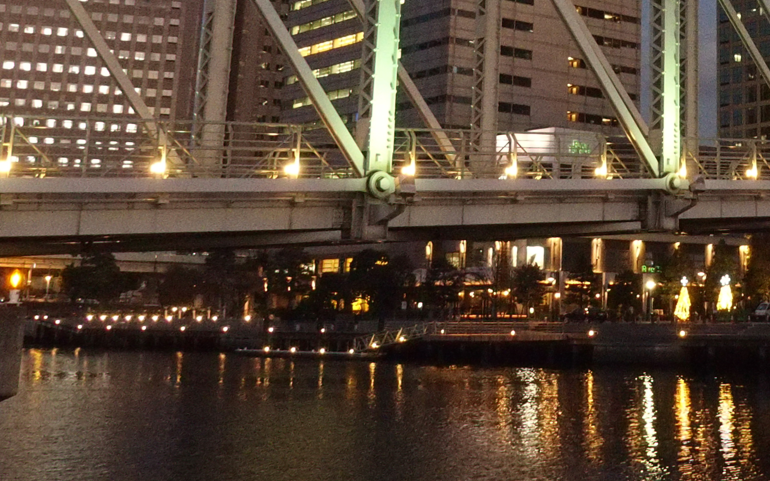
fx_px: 1322
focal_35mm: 63
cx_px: 739
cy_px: -70
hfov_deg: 30.5
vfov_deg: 19.6
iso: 1600
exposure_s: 1/25
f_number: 4
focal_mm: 6
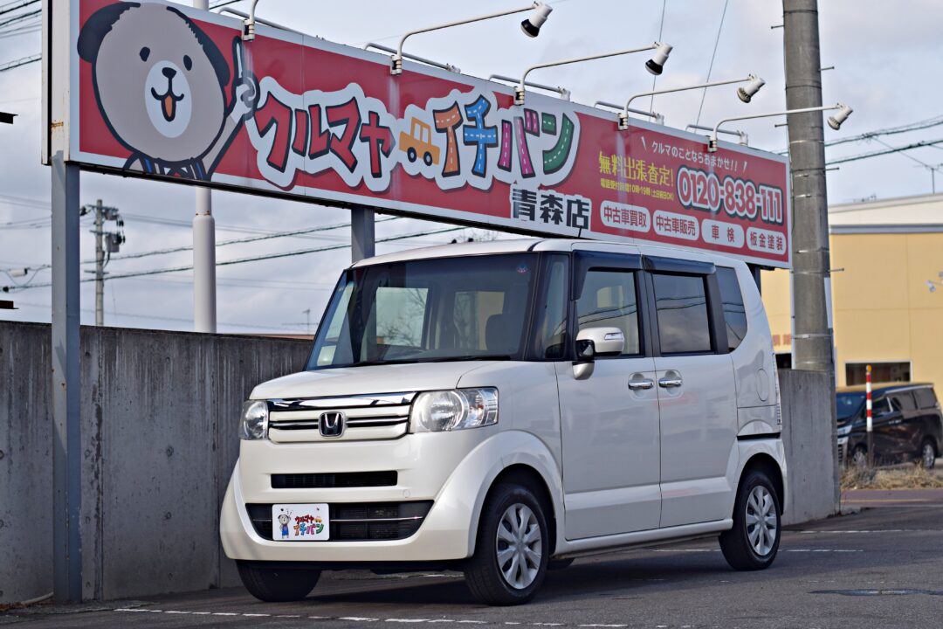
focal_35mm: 75
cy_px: 314
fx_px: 1964
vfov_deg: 18.2
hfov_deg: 27.0
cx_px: 472
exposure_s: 1/3200
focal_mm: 50
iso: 200
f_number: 2.8
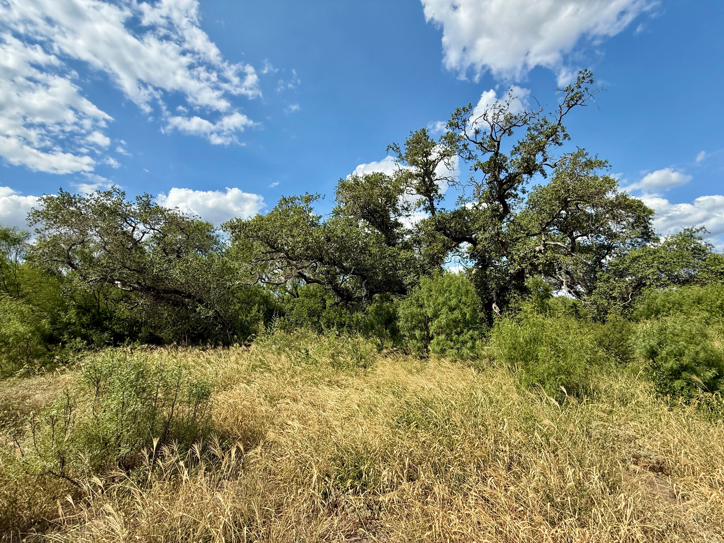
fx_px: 293
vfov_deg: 85.7
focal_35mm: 14
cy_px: 272
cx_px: 362
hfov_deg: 102.1
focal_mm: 2.22
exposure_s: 1/1285
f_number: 2.2
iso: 50
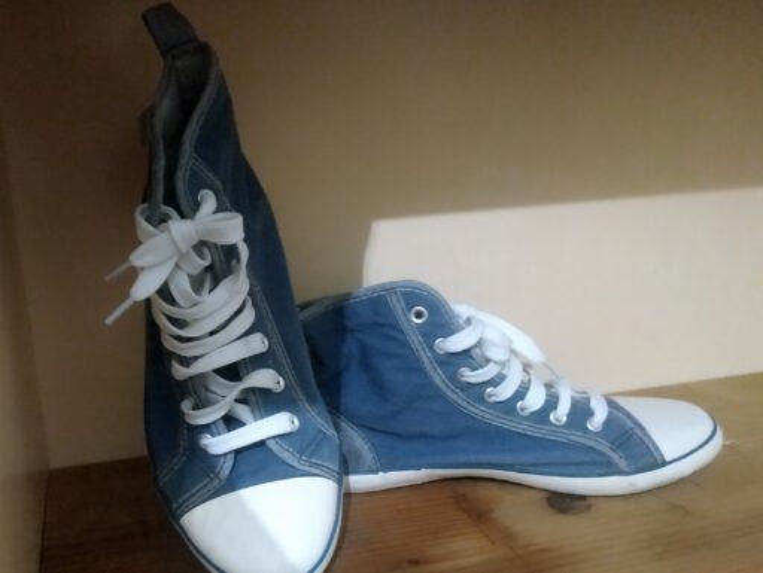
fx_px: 530
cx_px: 382
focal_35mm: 24
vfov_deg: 56.9
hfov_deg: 71.5
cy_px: 286
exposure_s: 1/17
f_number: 1.9
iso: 3200
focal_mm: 3.94
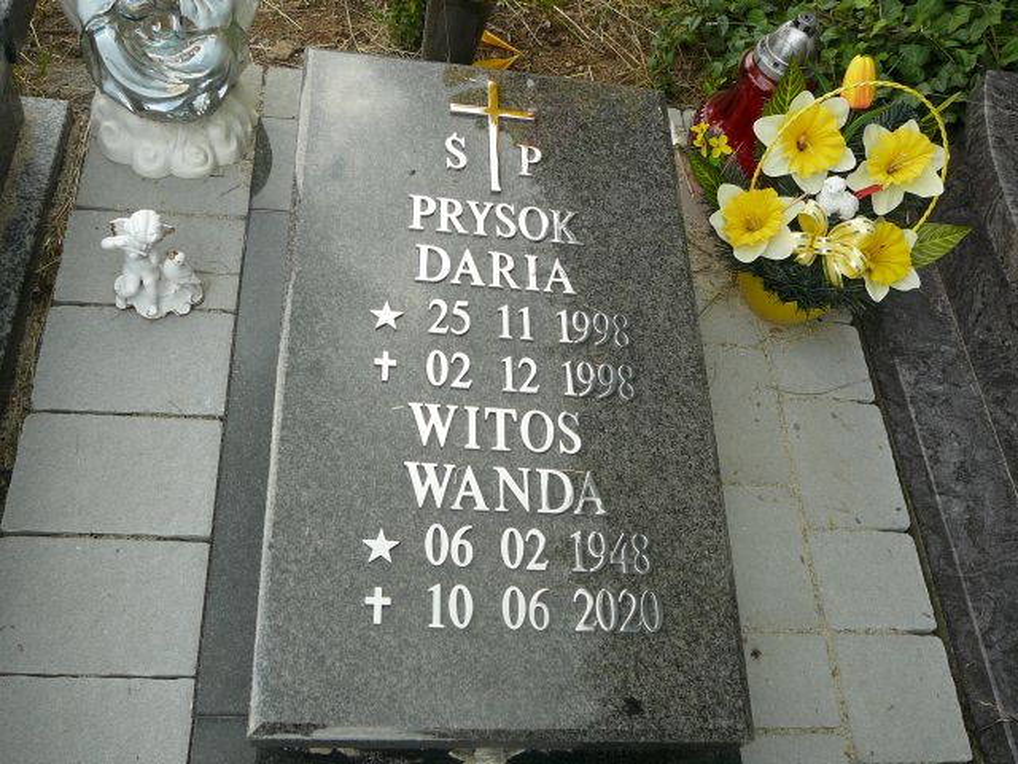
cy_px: 382
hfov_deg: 52.6
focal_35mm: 35
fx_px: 1029
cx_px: 509
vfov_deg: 40.7
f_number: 2.8
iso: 80
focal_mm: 5.2
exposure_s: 1/250
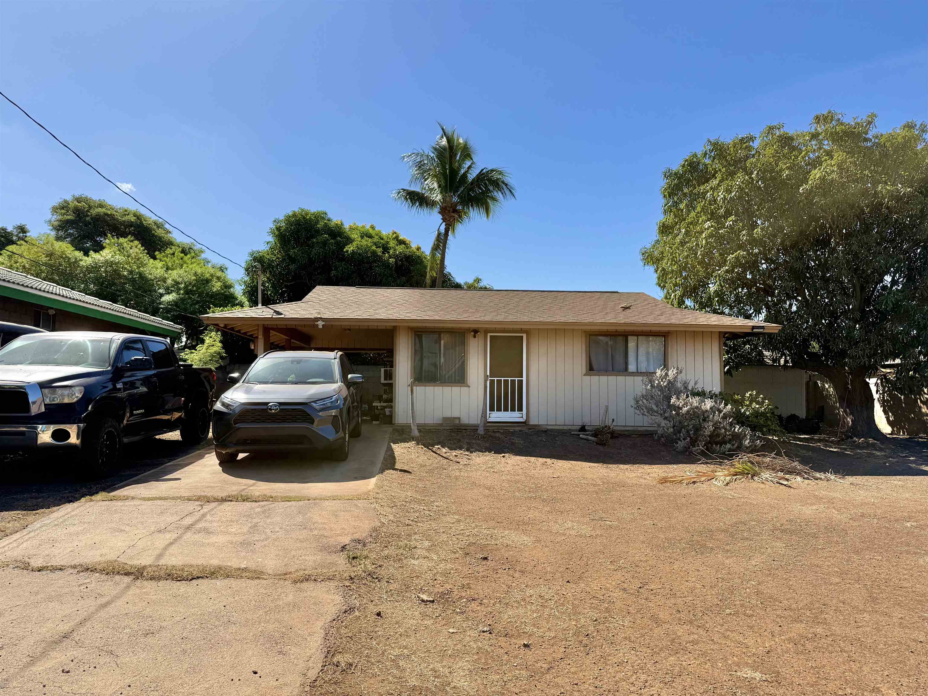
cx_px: 464
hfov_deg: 71.6
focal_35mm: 24
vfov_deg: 56.8
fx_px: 643
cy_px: 348
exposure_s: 1/4673
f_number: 1.78
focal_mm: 6.76
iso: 80
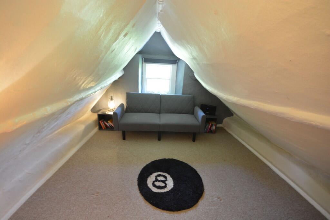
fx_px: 138
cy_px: 110
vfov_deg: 77.3
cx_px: 165
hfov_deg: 100.4
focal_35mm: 15
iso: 400
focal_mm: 10
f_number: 8
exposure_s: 1/4
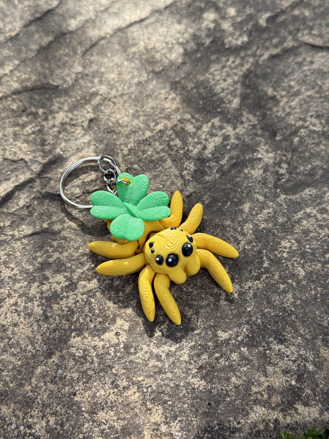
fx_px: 608
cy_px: 220
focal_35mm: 48
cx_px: 164
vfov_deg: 39.7
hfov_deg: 30.3
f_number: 1.78
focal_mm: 6.76
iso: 64
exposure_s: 1/1100
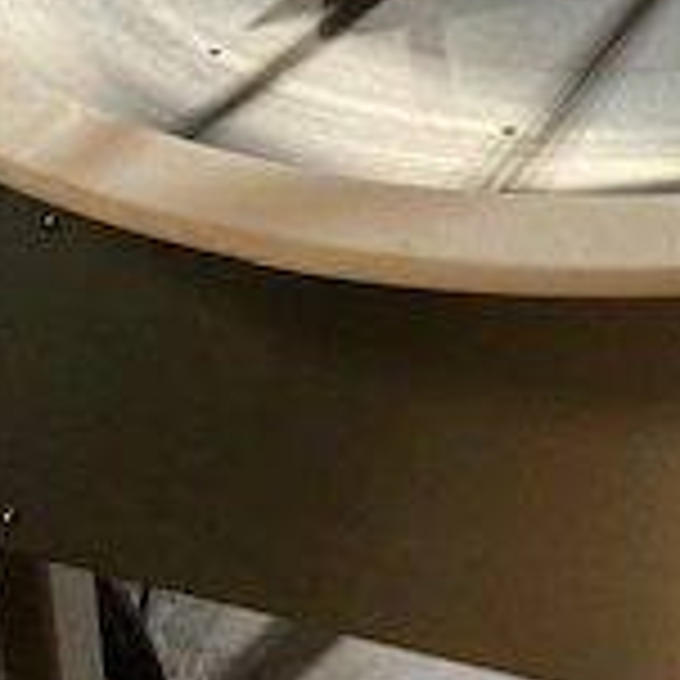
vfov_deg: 15.5
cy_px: -288
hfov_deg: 16.4
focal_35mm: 105
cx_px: 554
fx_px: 2334
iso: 125
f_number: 1.8
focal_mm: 3.99
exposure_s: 1/60
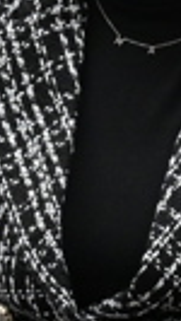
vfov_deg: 3.8
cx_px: 647
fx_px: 4854
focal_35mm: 570
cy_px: -12
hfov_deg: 2.1
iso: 3200
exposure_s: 1/400
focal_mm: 70
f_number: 5
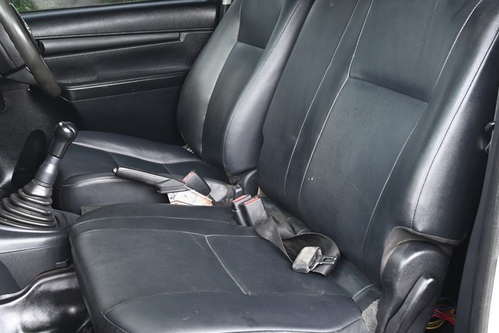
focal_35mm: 51
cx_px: 242
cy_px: 114
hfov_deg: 39.0
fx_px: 705
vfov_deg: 26.4
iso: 400
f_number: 6.3
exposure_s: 1/30
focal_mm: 29.5
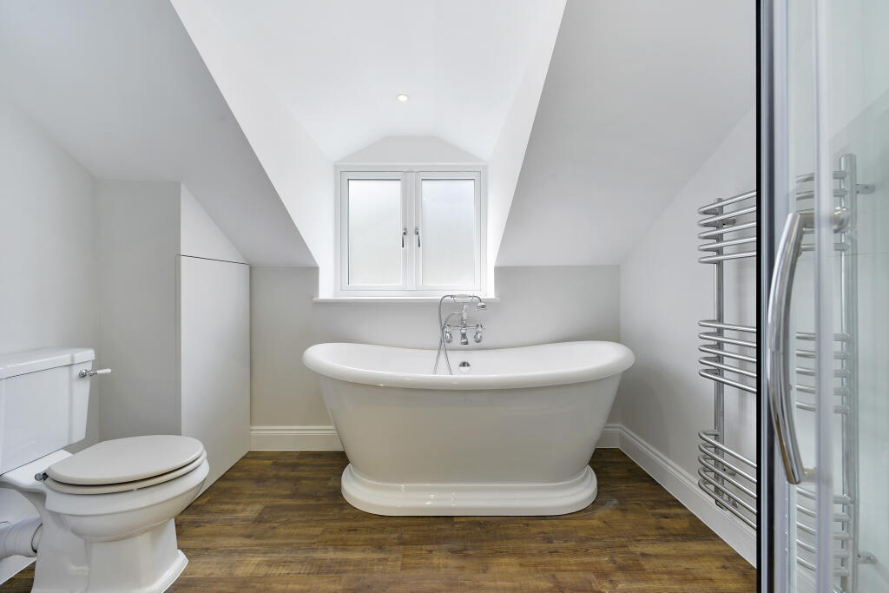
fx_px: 346
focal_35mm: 14
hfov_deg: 104.2
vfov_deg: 81.2
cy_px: 296
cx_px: 444
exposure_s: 1/50
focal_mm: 14
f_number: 7.1
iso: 400
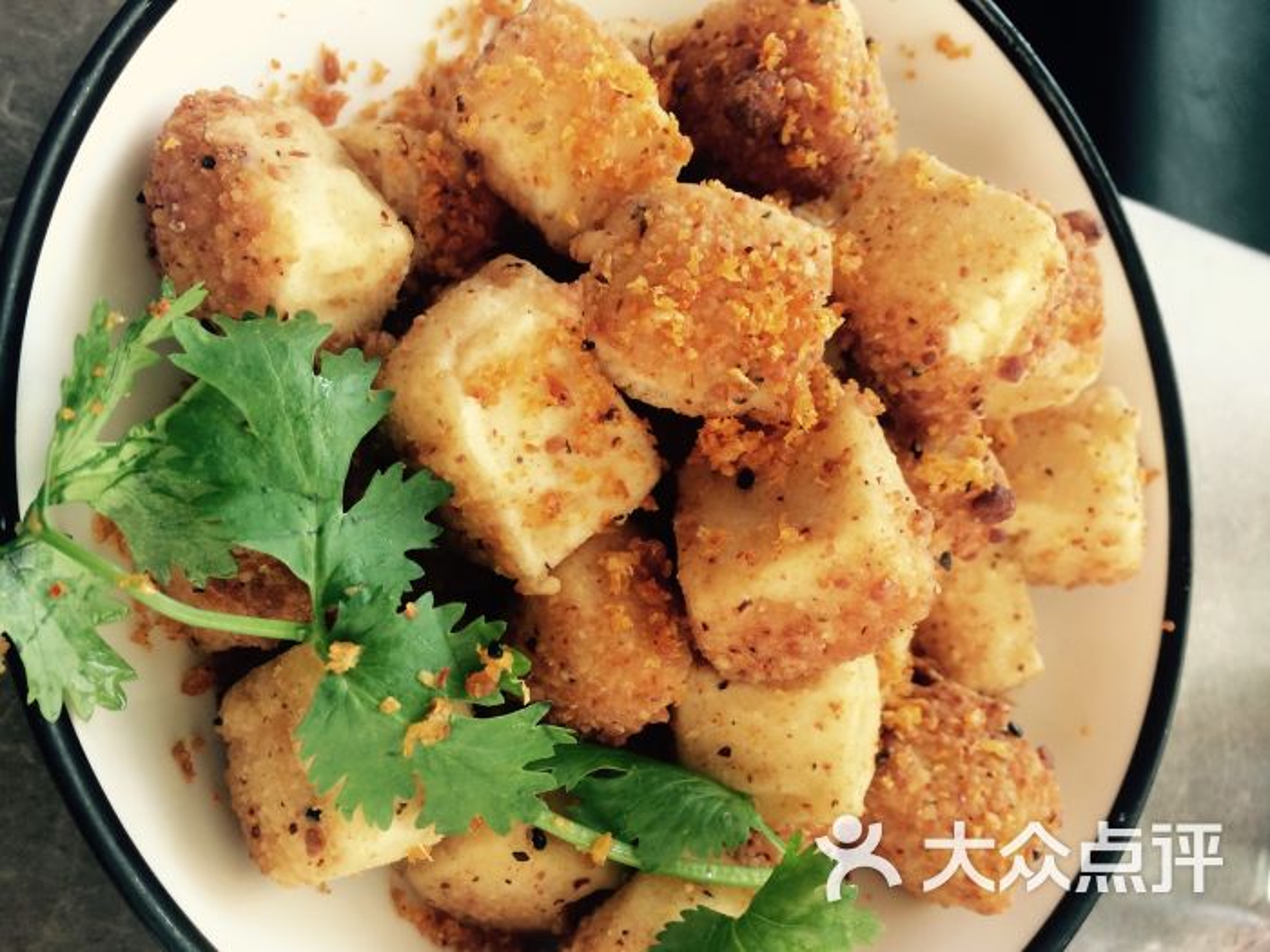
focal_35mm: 29
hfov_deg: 61.7
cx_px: 635
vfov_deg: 48.2
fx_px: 1064
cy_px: 476
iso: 40
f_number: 2.2
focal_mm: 4.15
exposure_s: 1/33
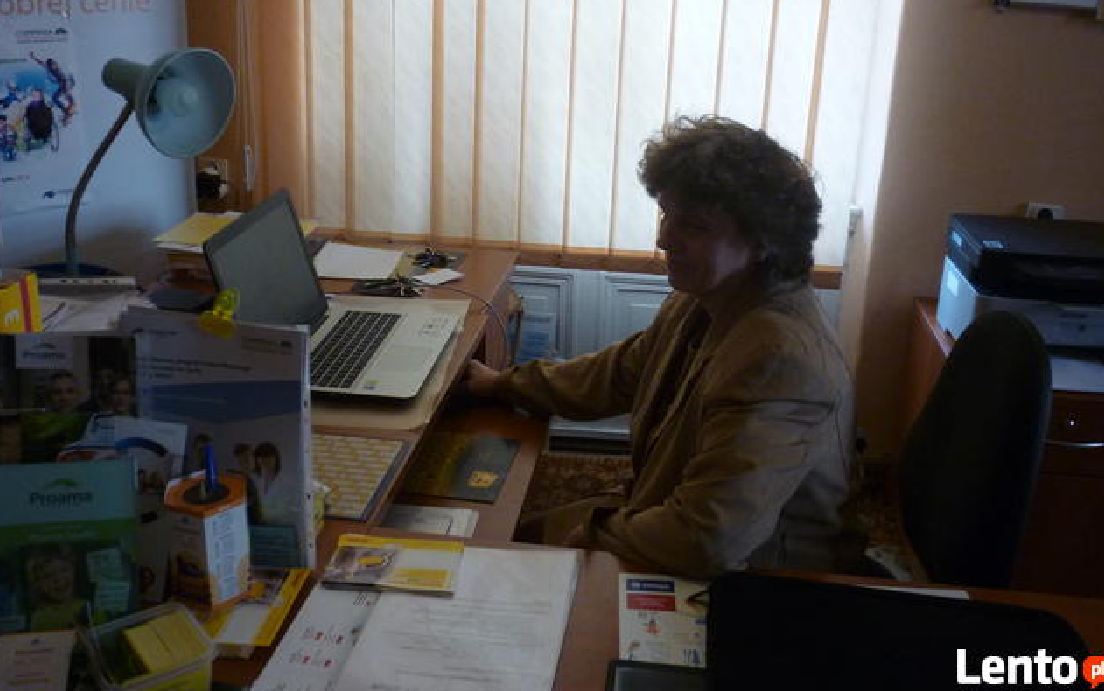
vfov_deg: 35.3
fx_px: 1084
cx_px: 558
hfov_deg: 54.0
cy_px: 277
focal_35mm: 36
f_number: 2.8
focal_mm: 5.5
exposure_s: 1/30
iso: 250
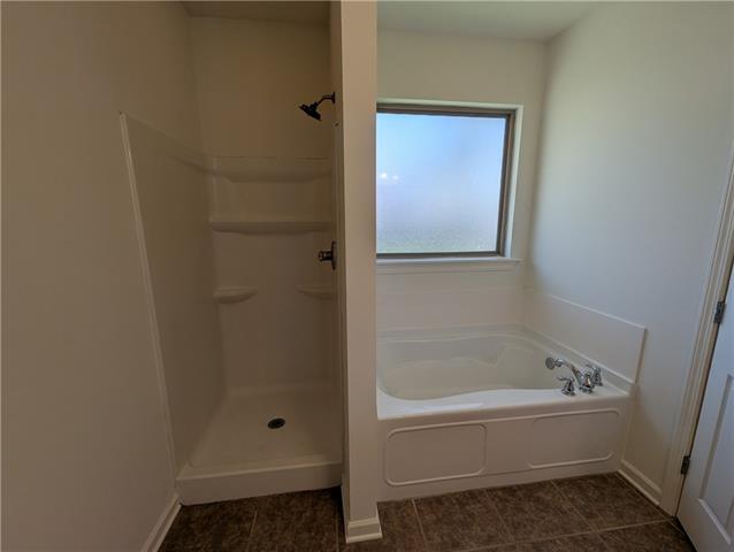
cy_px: 276
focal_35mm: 13
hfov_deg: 106.1
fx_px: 276
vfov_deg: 90.0
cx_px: 367
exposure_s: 1/120
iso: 40
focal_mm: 1.95
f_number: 2.2
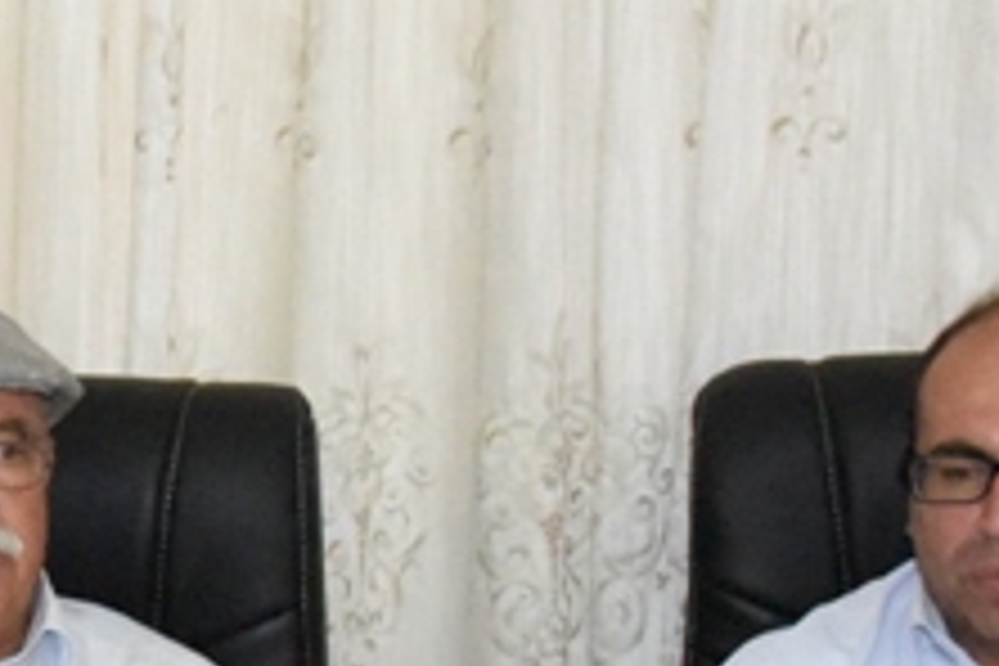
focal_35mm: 157
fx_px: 4356
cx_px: -472
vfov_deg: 8.6
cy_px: 799
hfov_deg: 12.5
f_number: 10
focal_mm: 34
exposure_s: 1/200
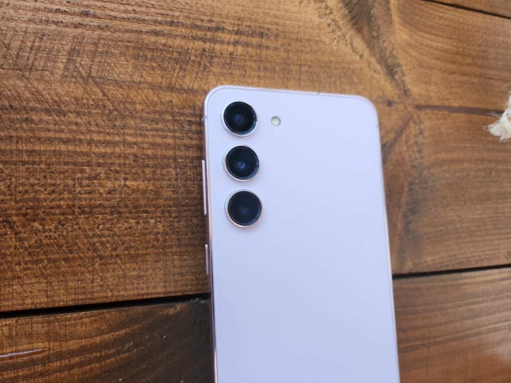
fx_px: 369
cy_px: 197
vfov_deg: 54.9
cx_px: 261
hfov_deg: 69.4
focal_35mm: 25
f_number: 1.8
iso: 160
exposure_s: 1/180
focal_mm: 5
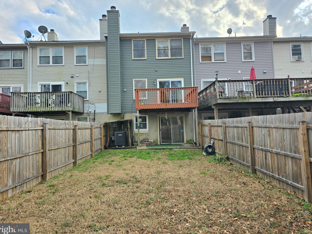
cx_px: 153
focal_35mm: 24
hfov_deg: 71.6
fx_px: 216
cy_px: 114
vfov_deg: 56.8
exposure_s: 1/667
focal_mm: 6.3
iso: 12
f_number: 1.7
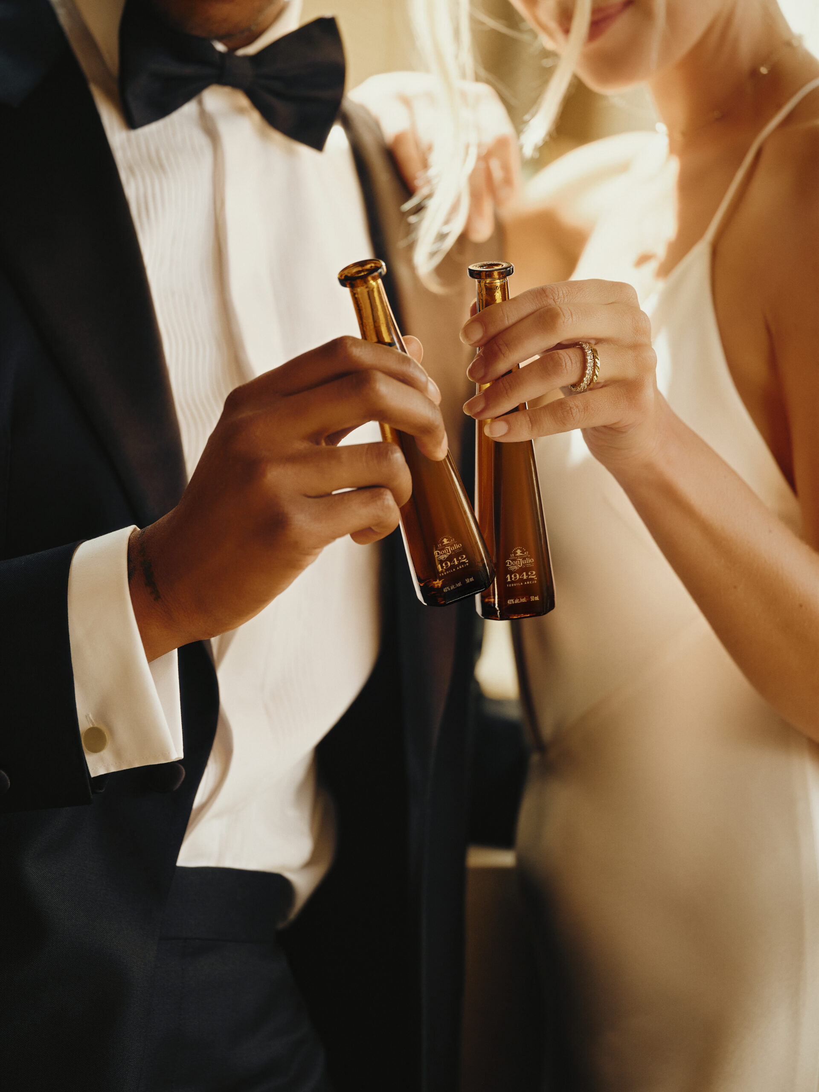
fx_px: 2997
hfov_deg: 15.6
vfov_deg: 20.7
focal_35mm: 95
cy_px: 546
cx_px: 410
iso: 500
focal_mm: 120
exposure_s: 1/125
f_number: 4
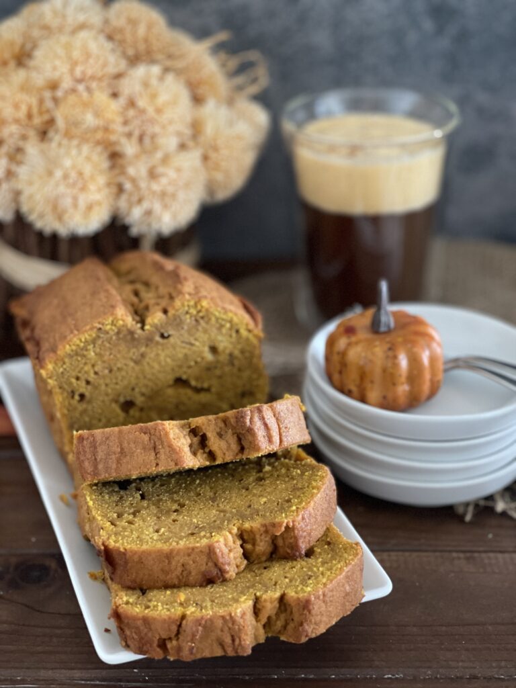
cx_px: 258
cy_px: 344
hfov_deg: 22.9
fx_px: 1272
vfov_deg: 30.3
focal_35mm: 64
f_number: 2.2
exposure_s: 1/24
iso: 500
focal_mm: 7.5
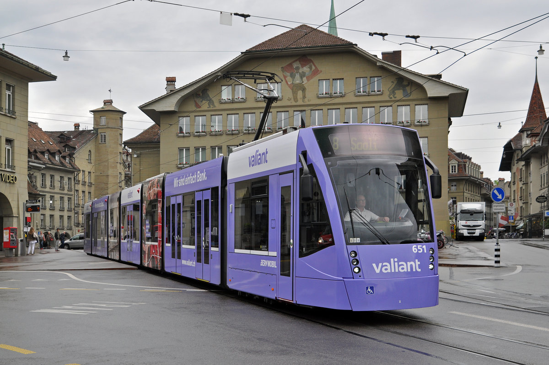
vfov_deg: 26.4
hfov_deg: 38.9
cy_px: 182
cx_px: 274
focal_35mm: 51
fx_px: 777
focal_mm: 34
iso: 320
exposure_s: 1/800
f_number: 5.6
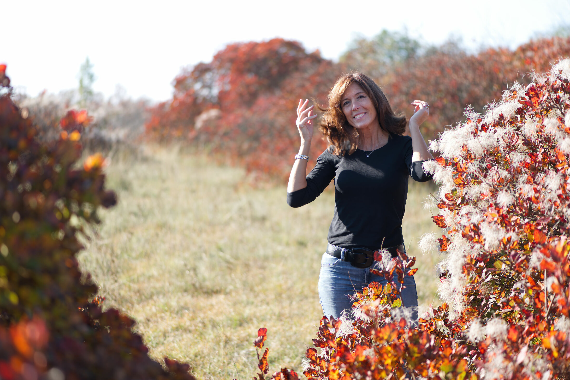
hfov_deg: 19.3
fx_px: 1678
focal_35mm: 106
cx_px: 283
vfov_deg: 12.9
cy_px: 190
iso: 64
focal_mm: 105
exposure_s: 1/250
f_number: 2.8
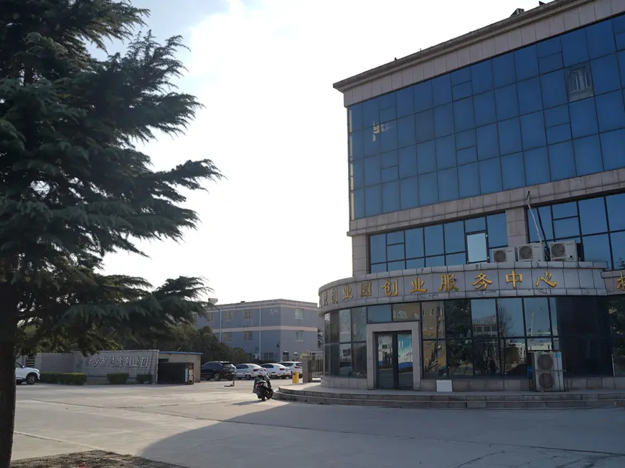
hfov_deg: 56.8
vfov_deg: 44.2
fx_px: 578
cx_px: 304
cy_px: 235
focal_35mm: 32
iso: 50
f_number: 4.5
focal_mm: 29
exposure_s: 1/320
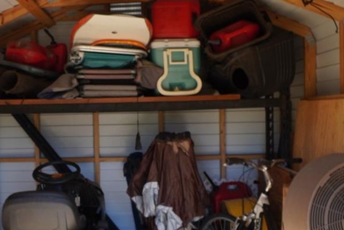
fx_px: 392
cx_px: 120
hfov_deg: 46.8
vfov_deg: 32.7
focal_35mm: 41
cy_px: 126
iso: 125
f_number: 5.6
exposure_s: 1/100
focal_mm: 10
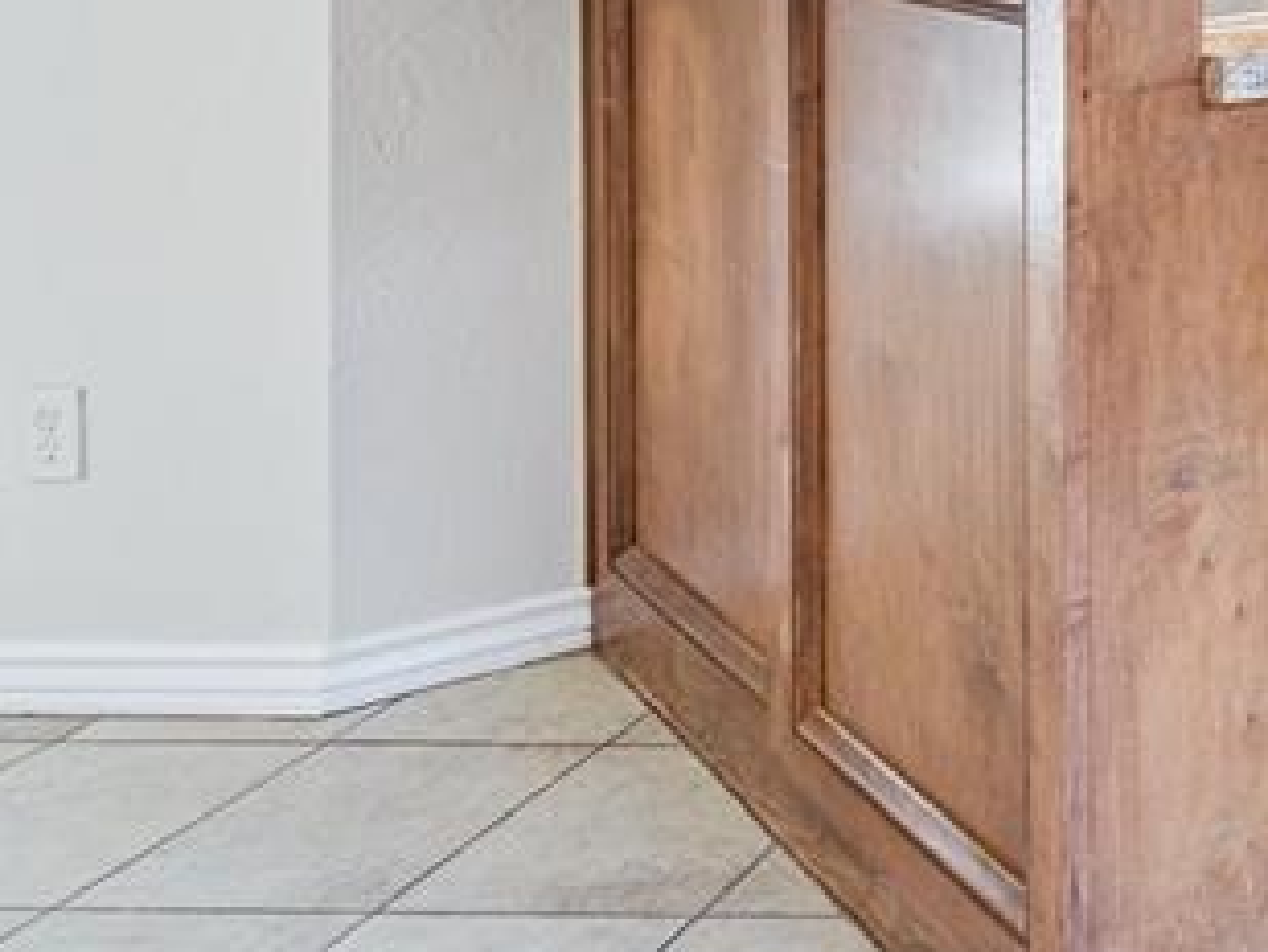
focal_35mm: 51
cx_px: 1937
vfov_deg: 25.5
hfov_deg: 26.3
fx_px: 1869
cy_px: -209
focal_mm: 16
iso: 200
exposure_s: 1/8
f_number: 7.1
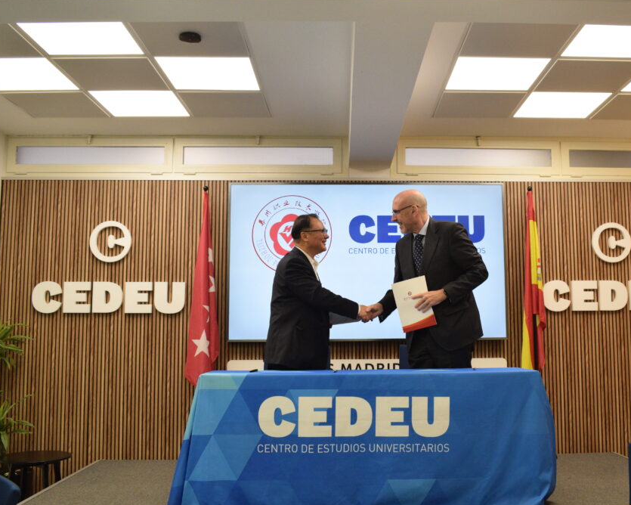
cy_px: 250
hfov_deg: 47.8
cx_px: 363
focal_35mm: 38
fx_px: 710
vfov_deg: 39.2
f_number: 6.3
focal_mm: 22
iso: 1600
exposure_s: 1/160
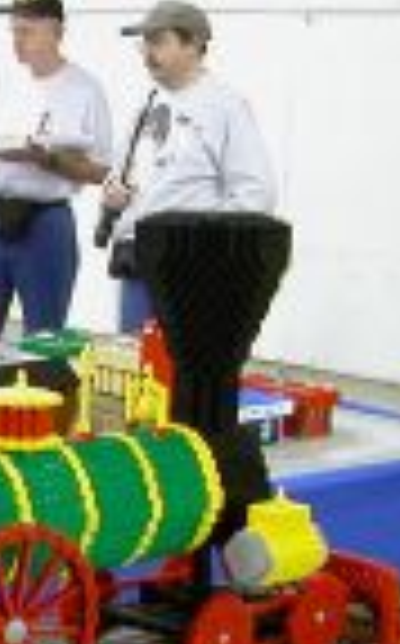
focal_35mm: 110
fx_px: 1924
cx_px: -346
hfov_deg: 11.0
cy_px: 594
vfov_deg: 18.6
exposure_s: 1/8.9
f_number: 2.7
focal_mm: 5.6
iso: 100
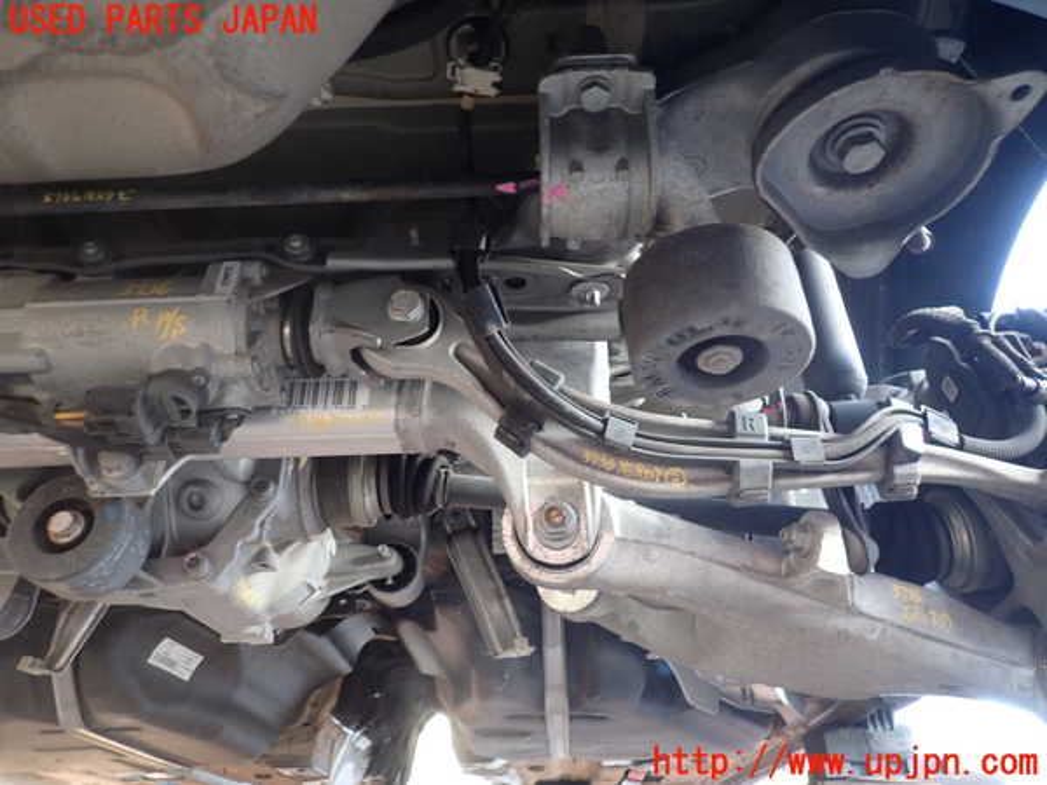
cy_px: 392
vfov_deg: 54.9
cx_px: 524
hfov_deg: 69.4
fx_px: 756
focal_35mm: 25
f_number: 2
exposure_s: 1/40
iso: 200
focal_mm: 4.5
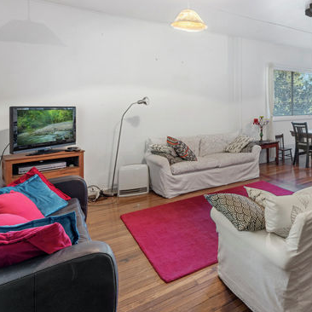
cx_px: 269
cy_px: 104
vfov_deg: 59.5
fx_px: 265
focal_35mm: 26
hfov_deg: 54.6
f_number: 7.1
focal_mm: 14
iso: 200
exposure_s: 1/4
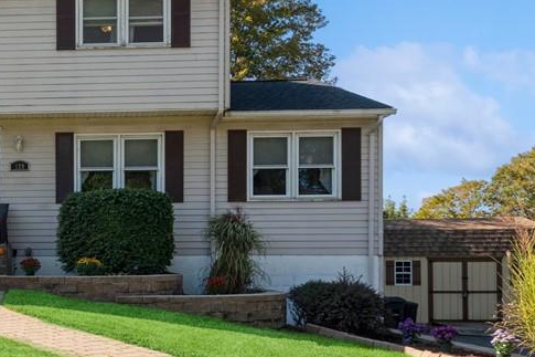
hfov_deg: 37.6
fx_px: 698
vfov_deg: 28.3
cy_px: 261
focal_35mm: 47
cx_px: 6
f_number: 8
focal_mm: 14
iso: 100
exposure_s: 1/100
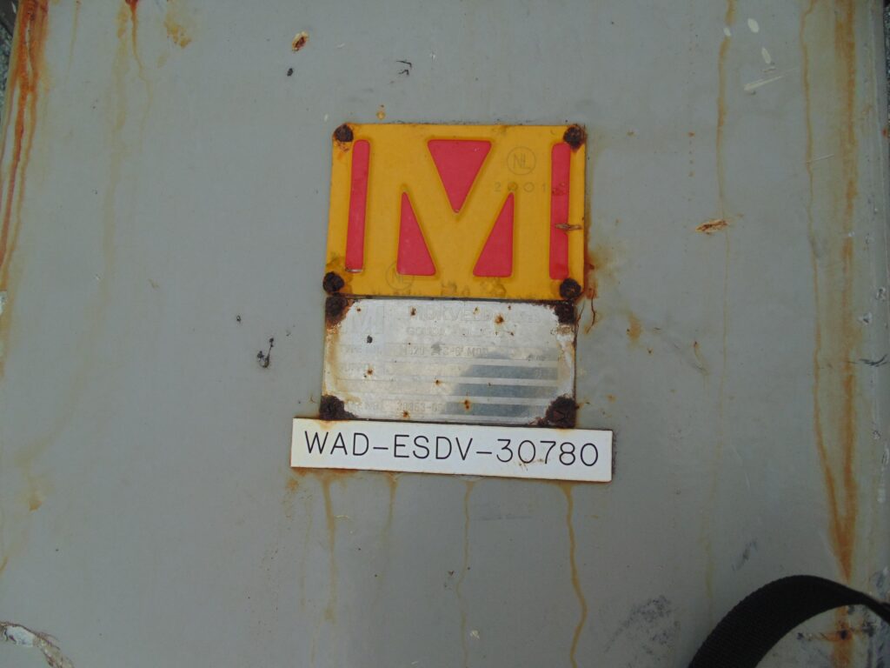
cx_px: 445
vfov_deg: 61.1
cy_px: 334
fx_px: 566
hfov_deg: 76.4
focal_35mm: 22
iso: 80
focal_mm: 4
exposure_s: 1/250
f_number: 3.1
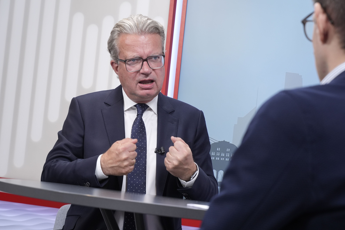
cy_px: 116
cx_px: 171
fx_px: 747
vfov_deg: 17.5
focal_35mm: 78
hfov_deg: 26.0
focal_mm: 77
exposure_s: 1/160
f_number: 7.1
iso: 1600
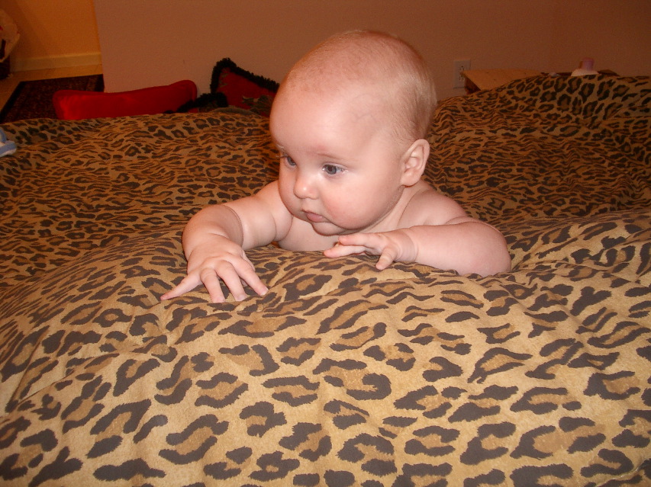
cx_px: 326
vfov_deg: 40.7
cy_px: 244
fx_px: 658
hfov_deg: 52.6
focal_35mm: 35
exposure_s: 1/40
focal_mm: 5.8
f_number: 2.6
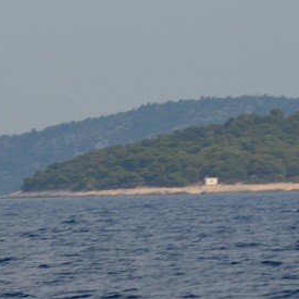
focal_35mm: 323
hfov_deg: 5.4
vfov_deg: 5.4
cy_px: 63
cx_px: 24
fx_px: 3156
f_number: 32
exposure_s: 1/60
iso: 320
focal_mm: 70
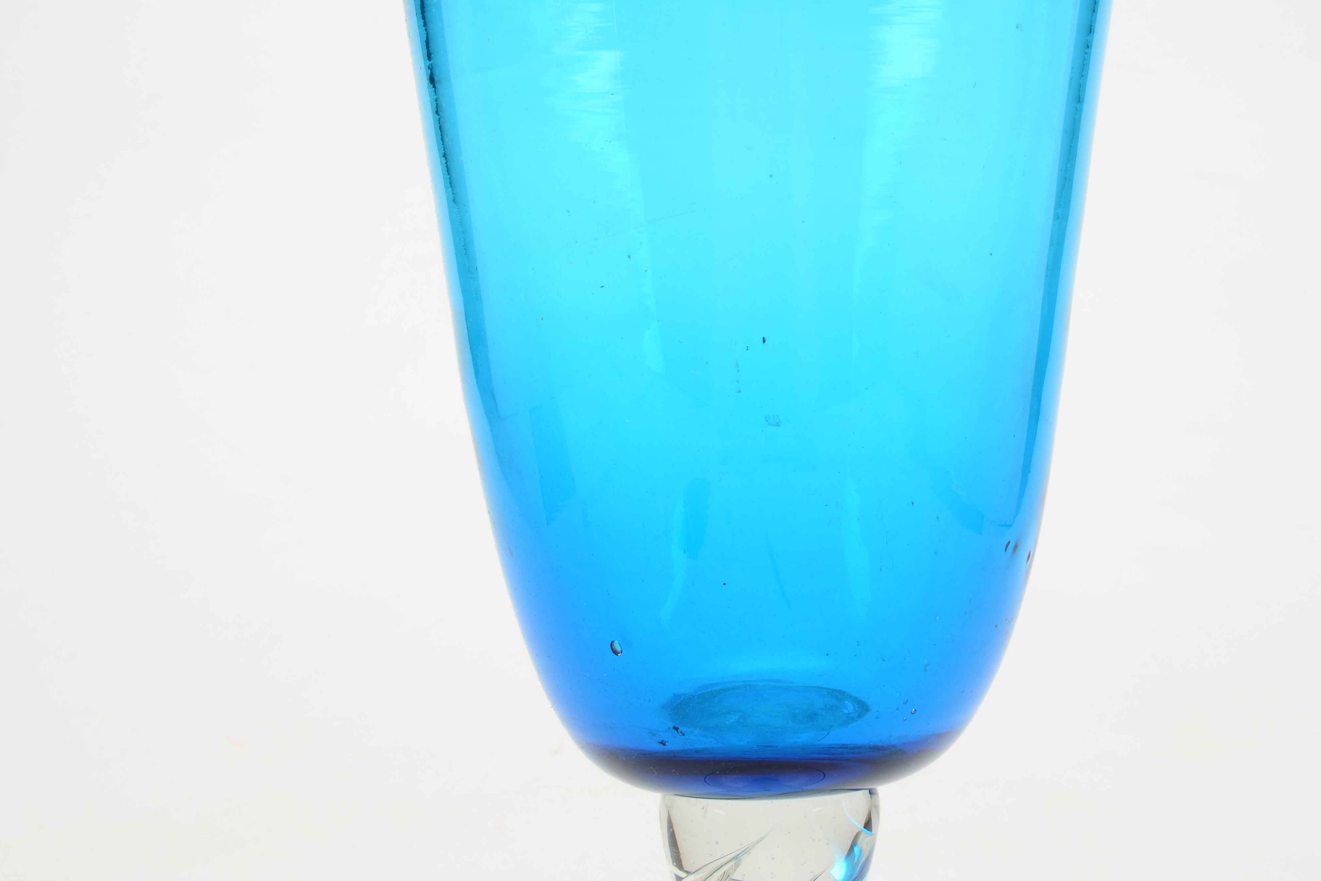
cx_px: 762
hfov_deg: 24.6
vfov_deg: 16.5
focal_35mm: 83
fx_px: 3031
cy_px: 377
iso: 100
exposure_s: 1/160
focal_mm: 45
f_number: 25
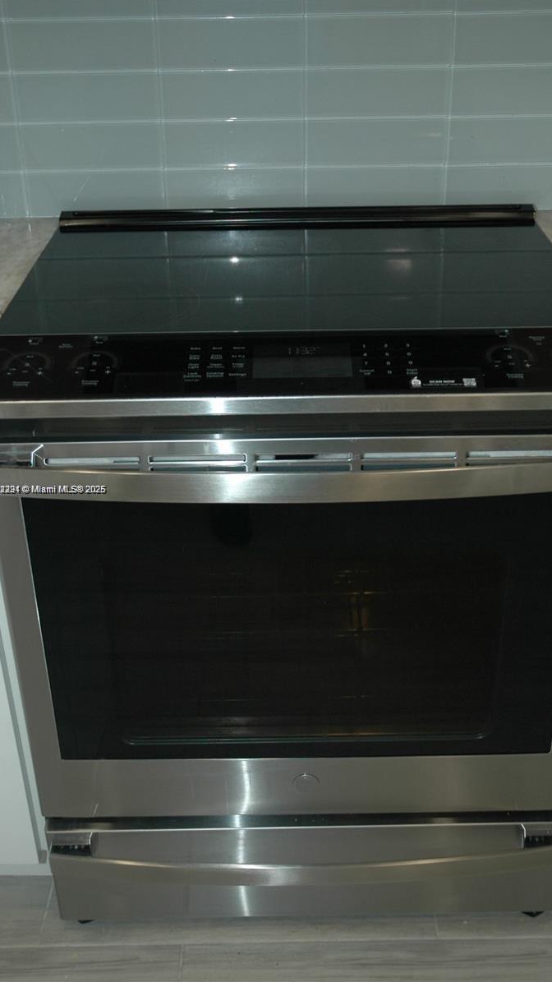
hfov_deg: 28.0
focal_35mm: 43
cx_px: 300
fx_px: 1107
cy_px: 490
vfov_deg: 47.8
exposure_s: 1/60
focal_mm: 27
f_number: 4.5
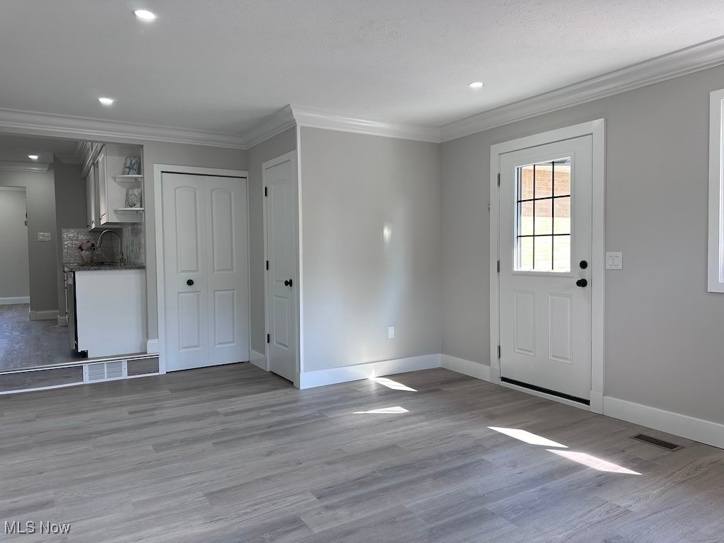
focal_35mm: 24
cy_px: 272
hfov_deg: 71.6
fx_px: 502
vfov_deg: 56.8
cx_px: 362
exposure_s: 1/170
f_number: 1.78
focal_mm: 6.86
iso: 100
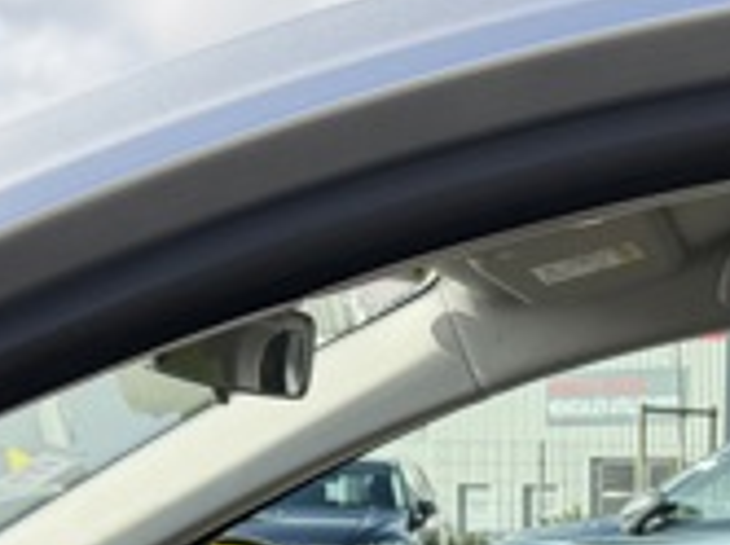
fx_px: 2443
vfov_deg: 11.5
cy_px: 1064
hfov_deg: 16.9
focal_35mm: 116
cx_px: 550
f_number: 1.78
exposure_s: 1/1437
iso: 100
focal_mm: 6.76
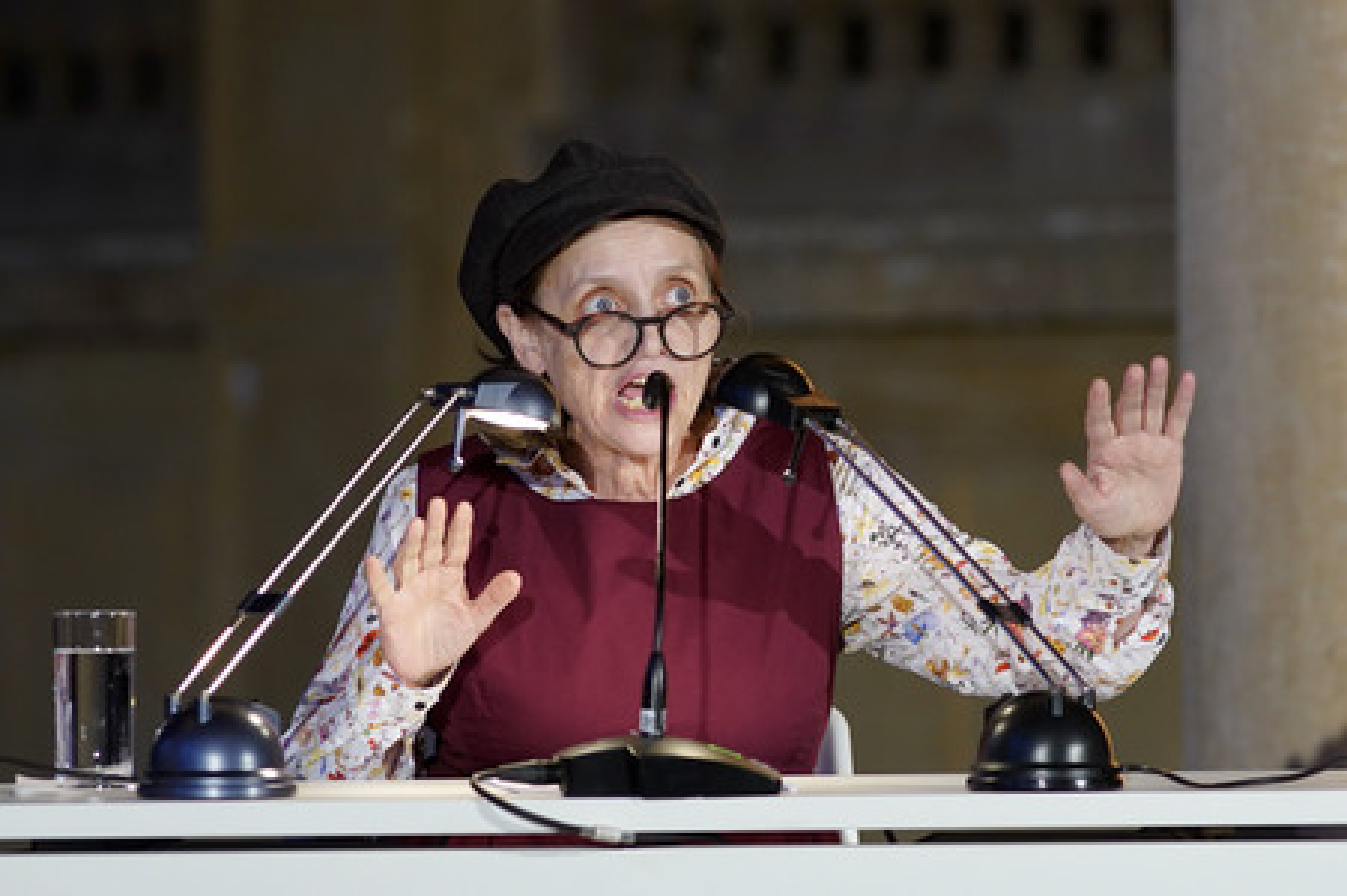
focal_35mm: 200
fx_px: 7478
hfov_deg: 10.3
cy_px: 448
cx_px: 674
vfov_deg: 6.9
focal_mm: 200
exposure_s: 1/250
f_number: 3.5
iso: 1600
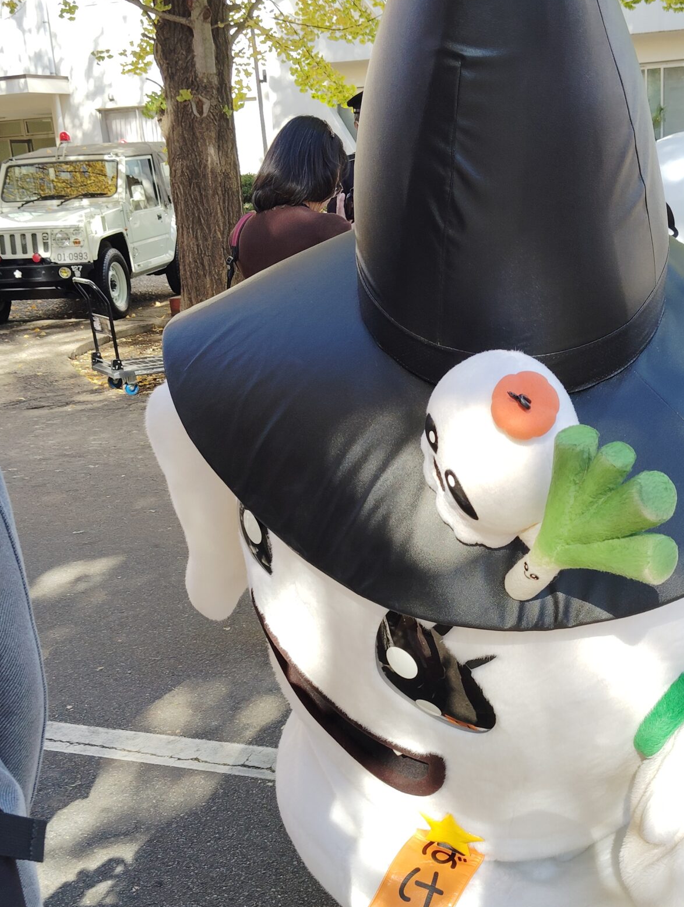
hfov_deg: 31.4
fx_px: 1208
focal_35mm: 46
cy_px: 597
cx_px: 450
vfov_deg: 40.7
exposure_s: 1/117
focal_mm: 4.22
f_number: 1.8
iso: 50
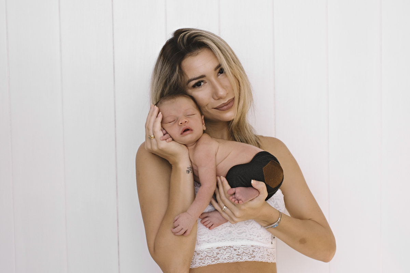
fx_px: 598
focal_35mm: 52
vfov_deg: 25.8
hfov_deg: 37.9
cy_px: 136
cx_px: 205
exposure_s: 1/160
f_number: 3.5
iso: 400
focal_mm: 35
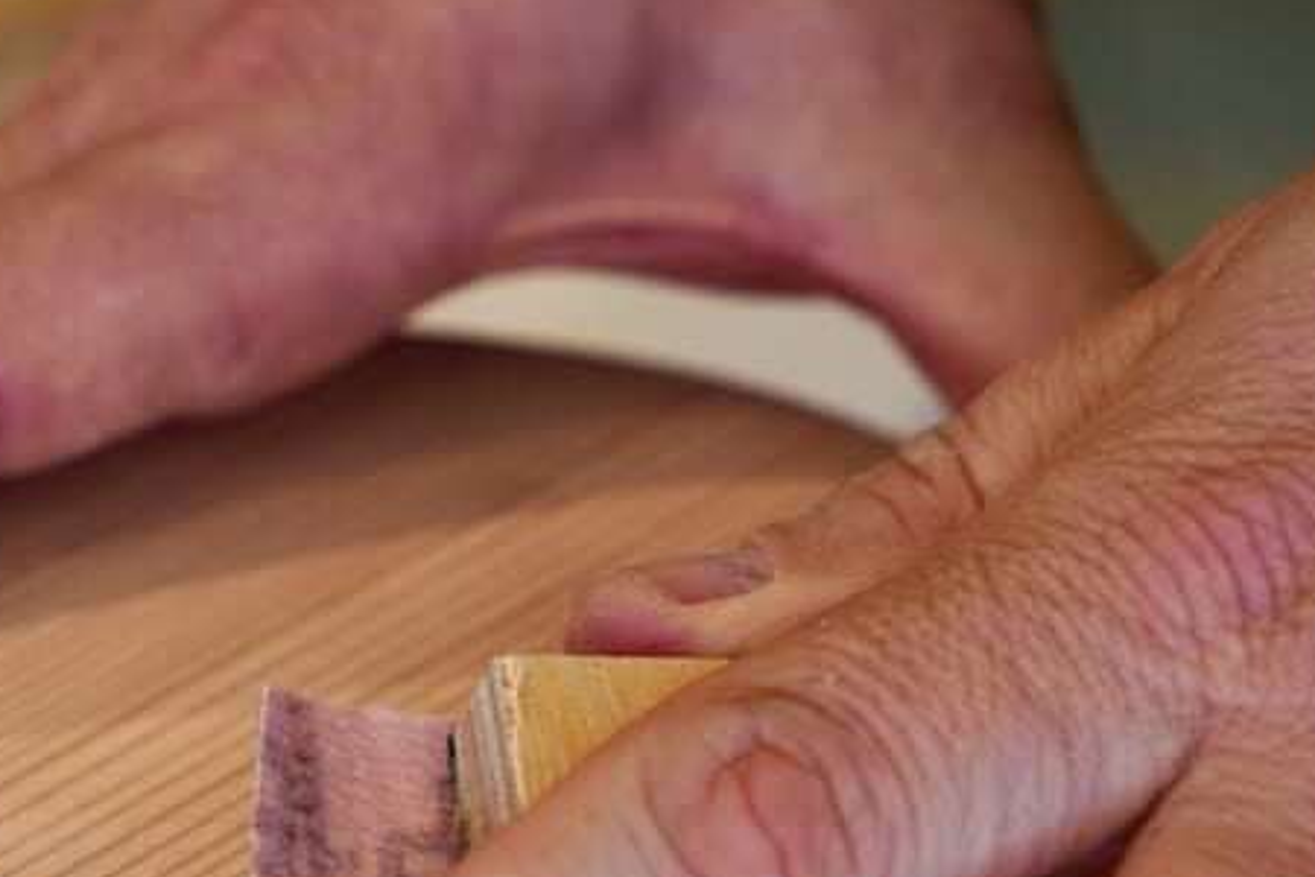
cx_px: 143
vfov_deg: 10.2
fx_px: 4888
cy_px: 889
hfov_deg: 15.2
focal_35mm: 134
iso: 100
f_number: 4
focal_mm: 39.2
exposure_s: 1/100
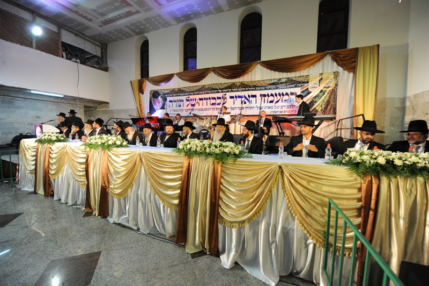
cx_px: 214
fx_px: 167
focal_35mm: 14
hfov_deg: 104.3
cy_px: 143
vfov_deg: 81.1
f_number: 3.5
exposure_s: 1/160
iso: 800
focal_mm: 14
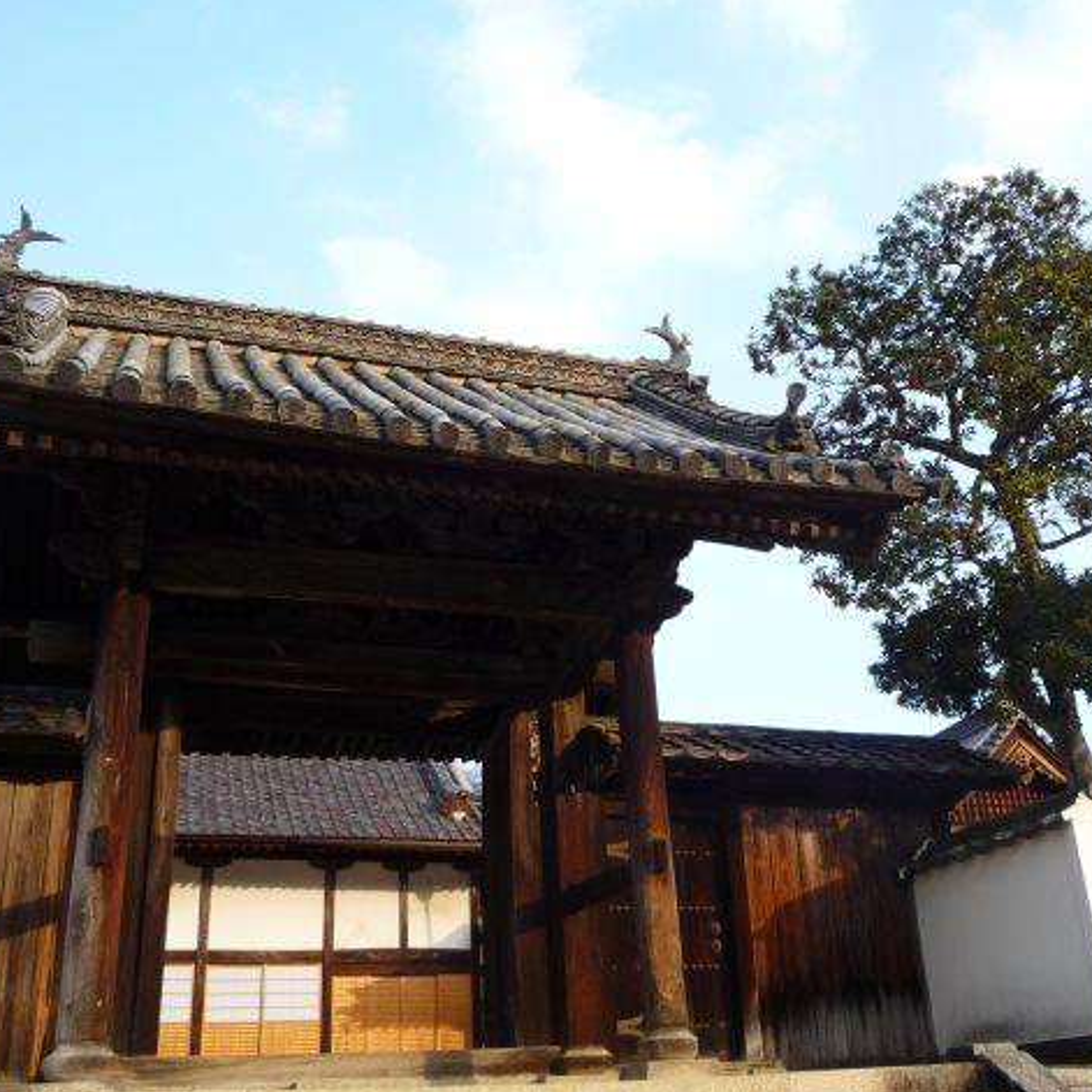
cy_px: 547
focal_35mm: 36
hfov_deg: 46.0
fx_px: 1285
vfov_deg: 46.0
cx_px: 600
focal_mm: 5.2
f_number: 4
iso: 100
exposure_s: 1/125
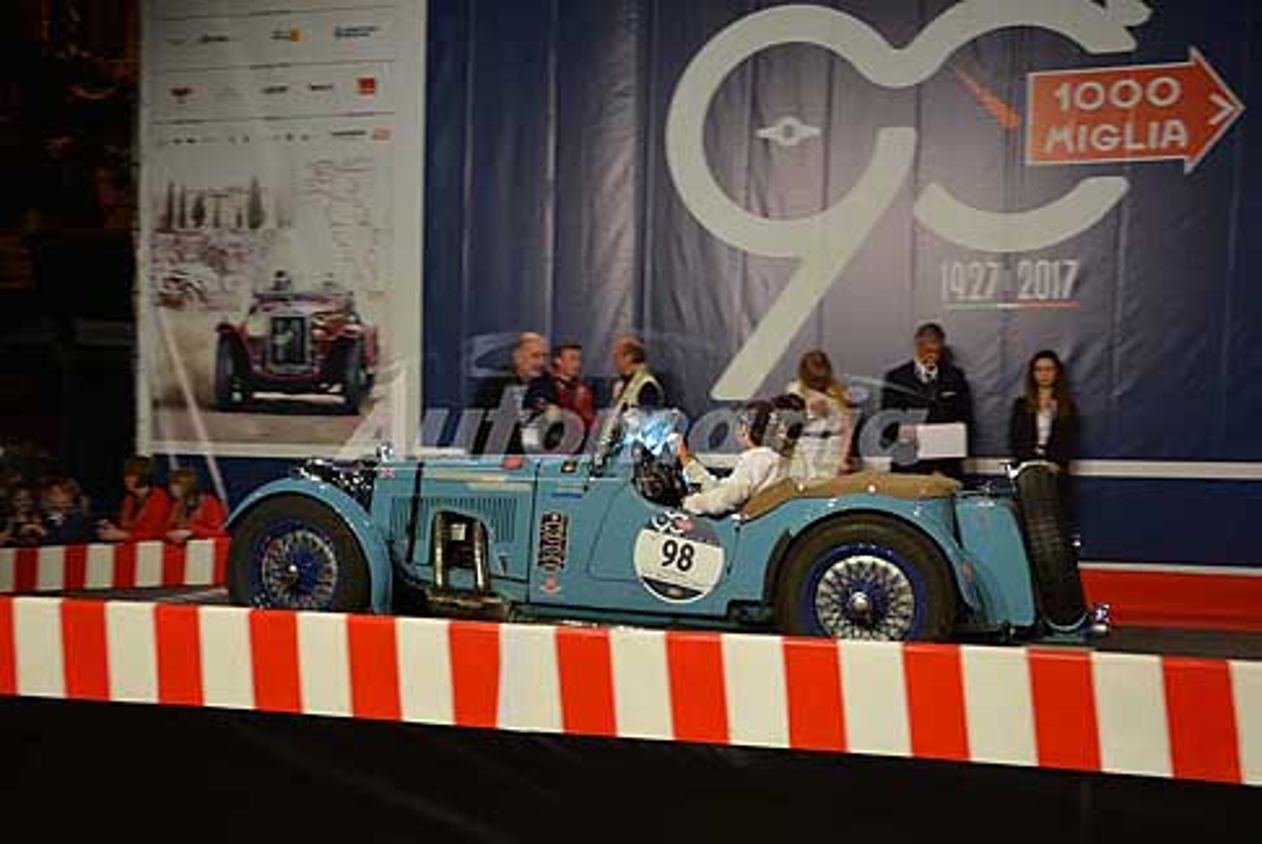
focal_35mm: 39
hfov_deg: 49.5
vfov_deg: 34.3
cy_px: 422
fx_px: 1368
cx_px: 631
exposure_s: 1/60
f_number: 4
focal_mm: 26
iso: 400
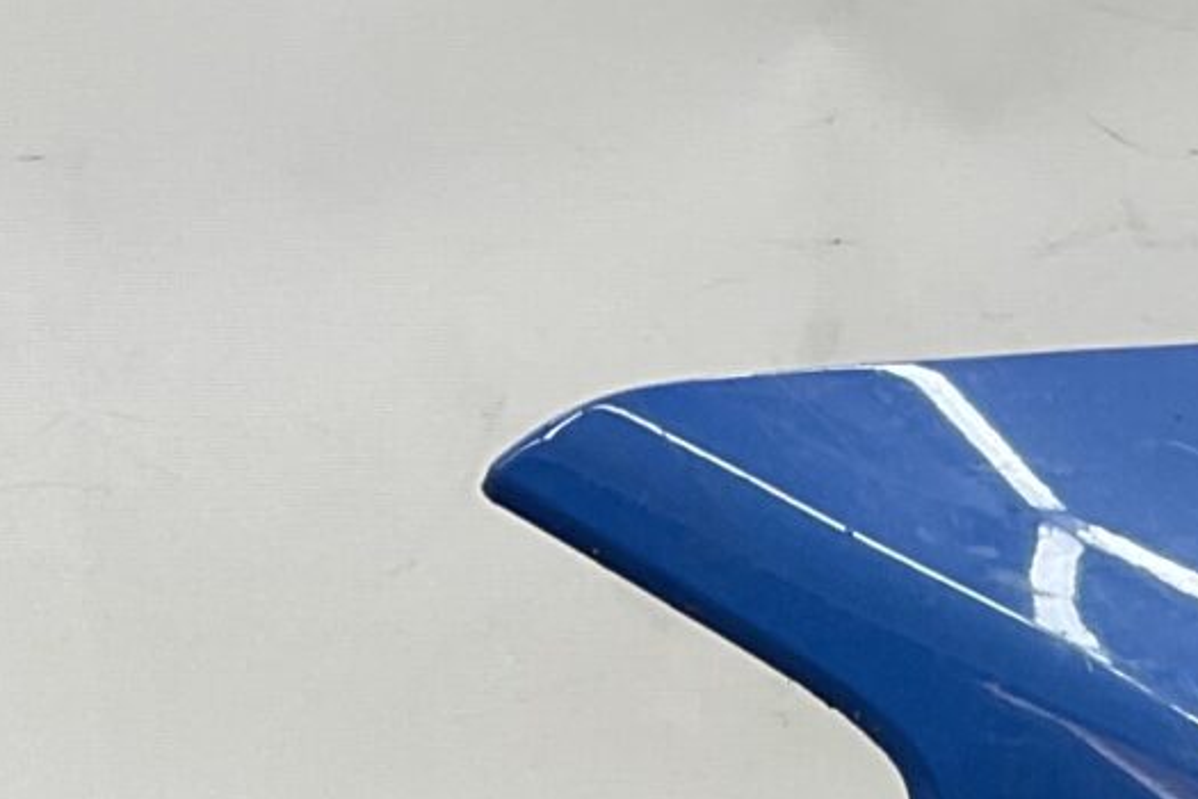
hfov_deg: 13.8
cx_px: 64
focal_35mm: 147
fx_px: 4891
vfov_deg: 8.8
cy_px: 1641
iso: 25
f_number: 1.8
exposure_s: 1/100
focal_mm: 3
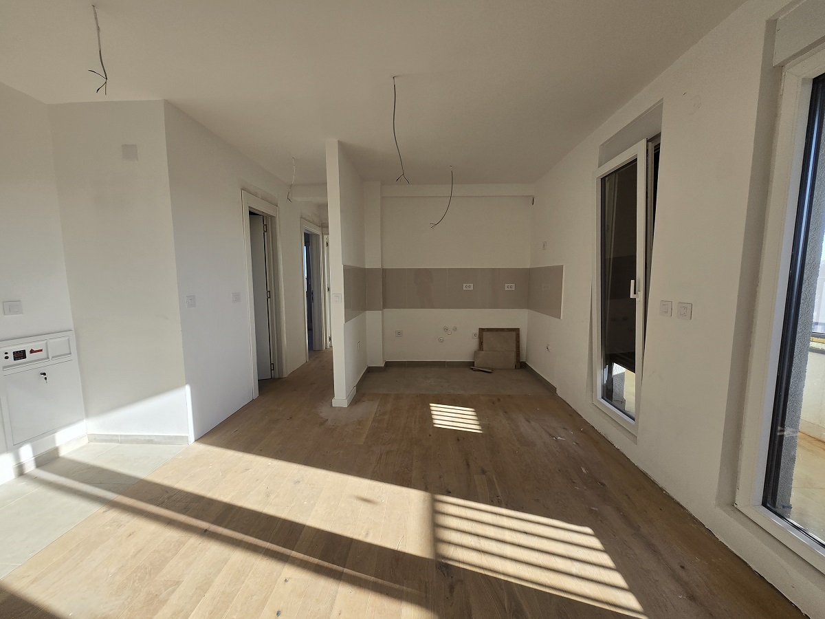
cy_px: 310
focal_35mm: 13
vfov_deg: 89.9
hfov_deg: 106.2
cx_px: 412
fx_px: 310
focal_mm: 1.7
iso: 25
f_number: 2.2
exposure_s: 1/184
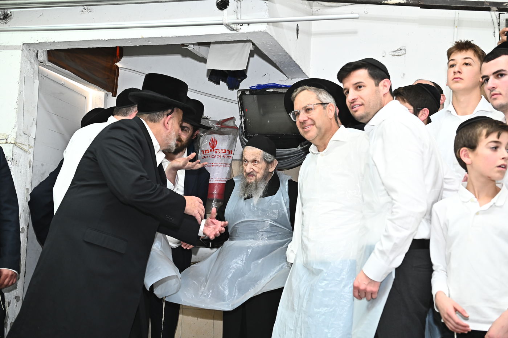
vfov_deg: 28.0
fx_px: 677
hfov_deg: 41.1
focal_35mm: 48
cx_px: 254
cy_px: 169
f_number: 4
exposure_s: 1/200
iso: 2500
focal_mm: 48
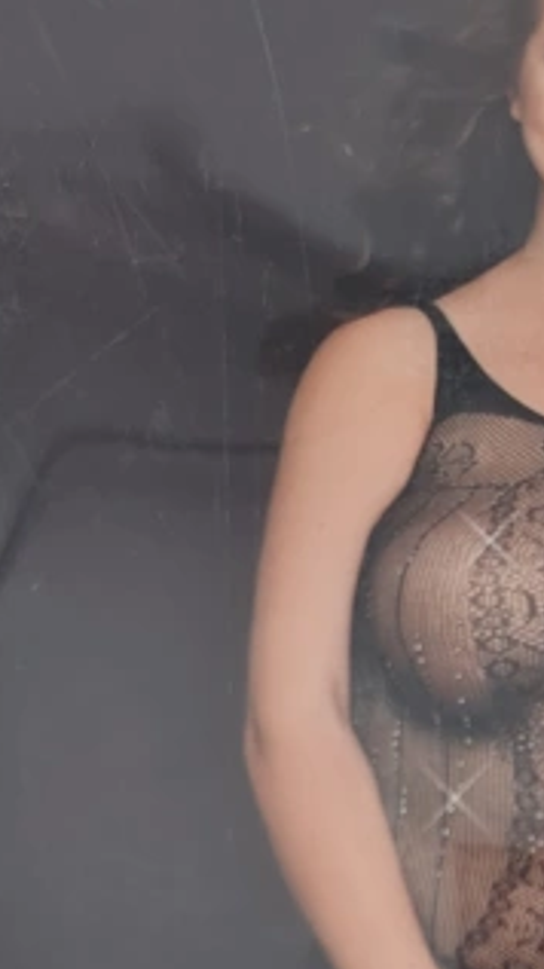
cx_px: 608
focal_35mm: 103
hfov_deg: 11.6
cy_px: 987
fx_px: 2645
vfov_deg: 20.1
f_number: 1.8
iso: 50
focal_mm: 7
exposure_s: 1/230
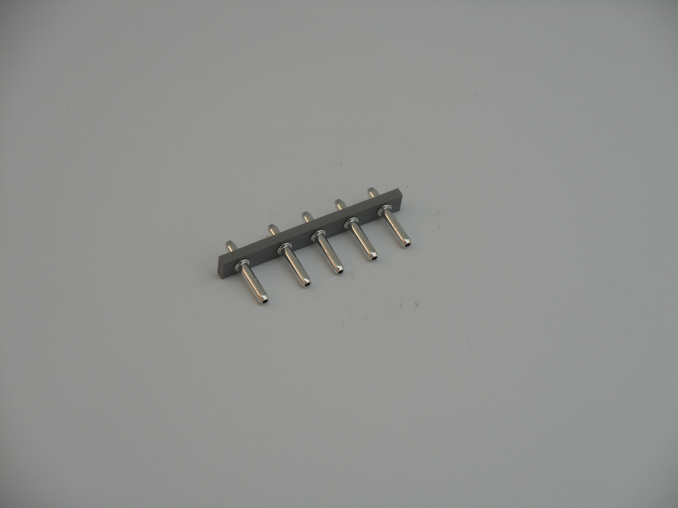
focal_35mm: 102
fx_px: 1998
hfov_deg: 19.3
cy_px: 254
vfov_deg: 14.5
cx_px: 339
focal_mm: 18.2
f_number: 5.8
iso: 80
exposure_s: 1/60
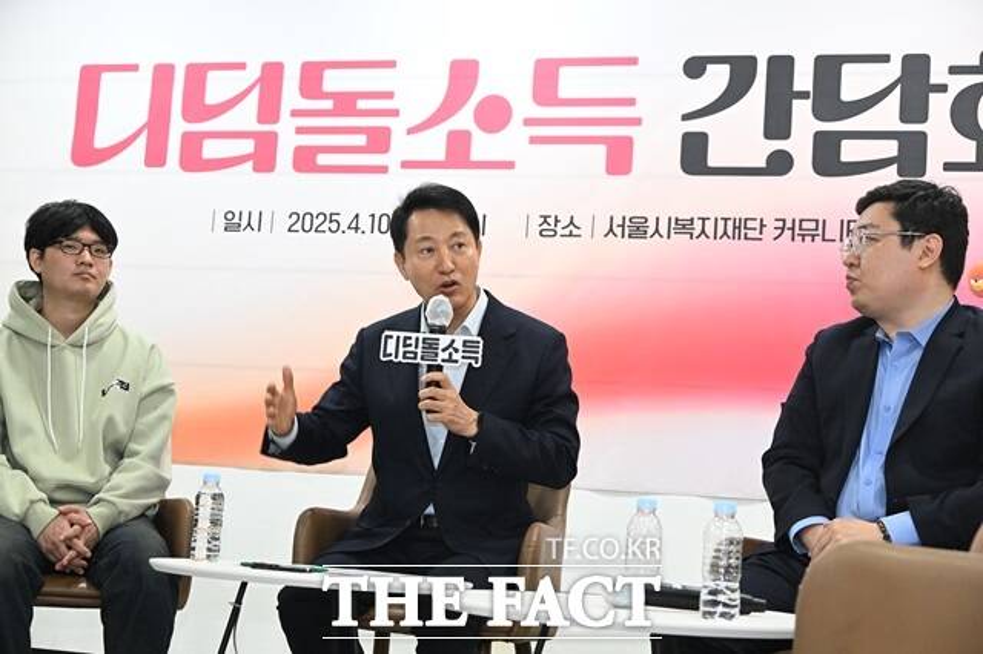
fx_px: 1637
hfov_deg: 33.4
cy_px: 327
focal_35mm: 60
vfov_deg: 22.6
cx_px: 492
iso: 3200
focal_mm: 60
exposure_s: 1/100
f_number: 6.3
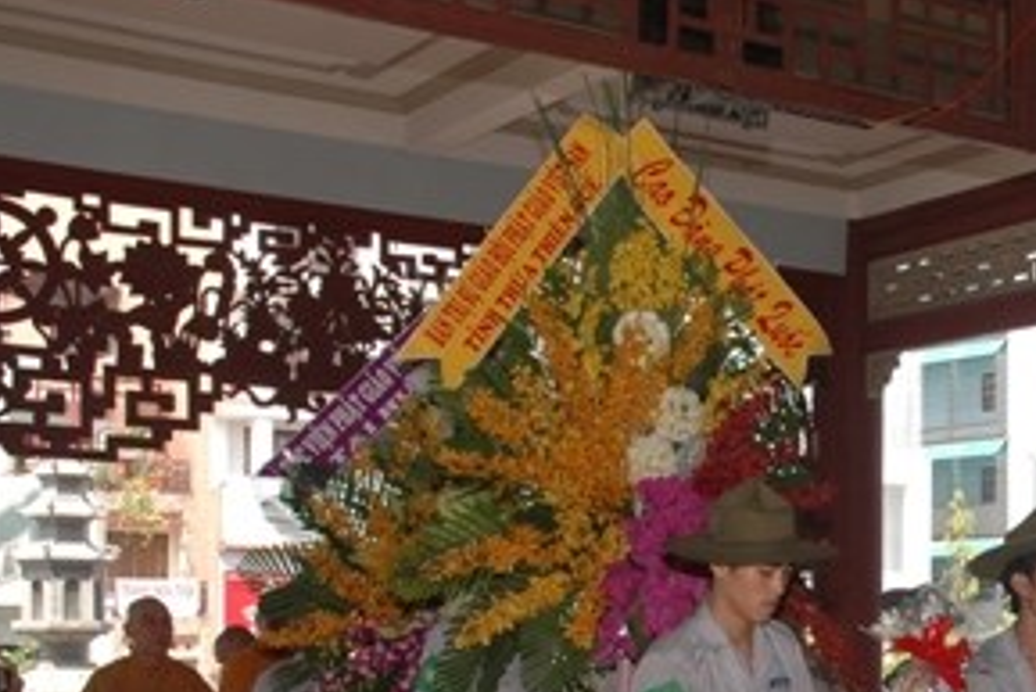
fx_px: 2102
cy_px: 667
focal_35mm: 73
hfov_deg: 26.7
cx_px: 954
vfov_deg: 18.3
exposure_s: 1/160
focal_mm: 22
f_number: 7.1
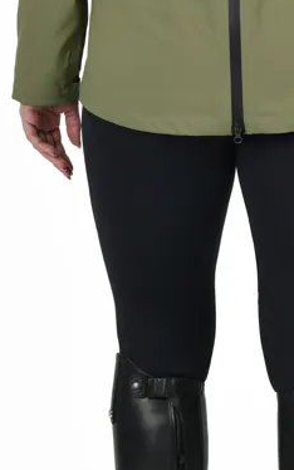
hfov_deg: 5.1
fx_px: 3267
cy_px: 75
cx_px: 234
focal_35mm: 255
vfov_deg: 8.2
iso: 125
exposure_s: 1/160
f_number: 5
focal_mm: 78
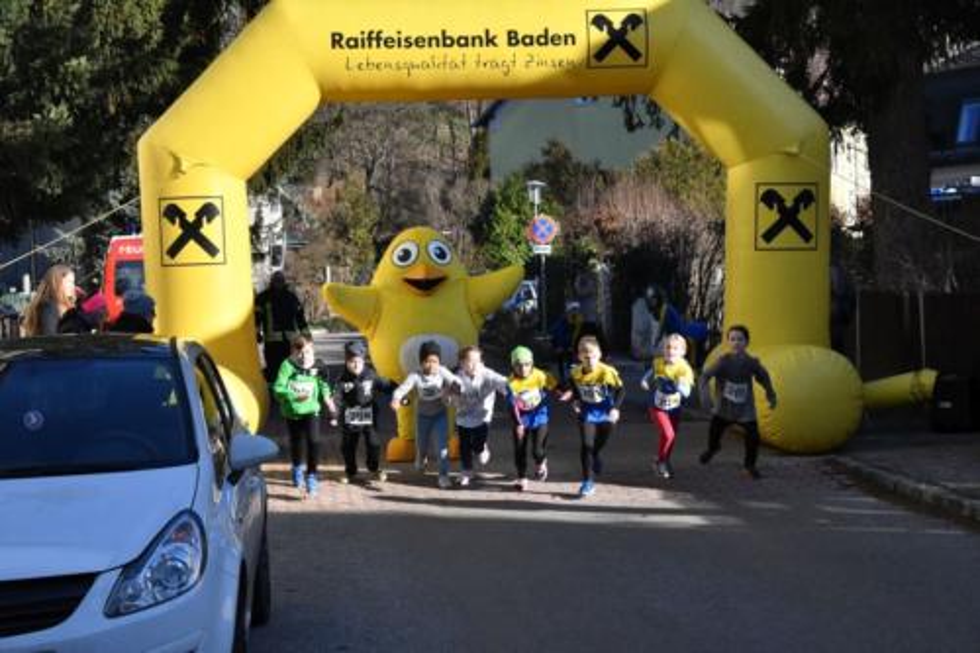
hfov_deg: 26.0
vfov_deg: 17.5
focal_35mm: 78
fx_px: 2123
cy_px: 326
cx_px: 490
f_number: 18
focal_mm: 52
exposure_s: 1/1250
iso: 2000
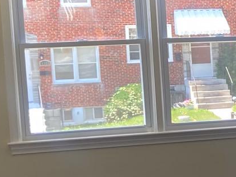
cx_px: 428
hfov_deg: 12.9
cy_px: 112
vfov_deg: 10.7
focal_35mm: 138
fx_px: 941
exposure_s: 1/121
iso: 50
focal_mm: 3.99
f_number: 1.8
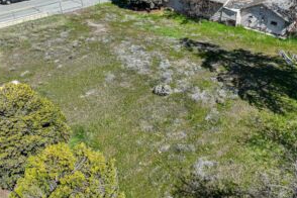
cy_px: 77
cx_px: 178
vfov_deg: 38.7
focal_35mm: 34
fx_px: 280
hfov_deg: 55.4
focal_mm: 12.29
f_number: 2.8
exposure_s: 1/1250
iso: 110
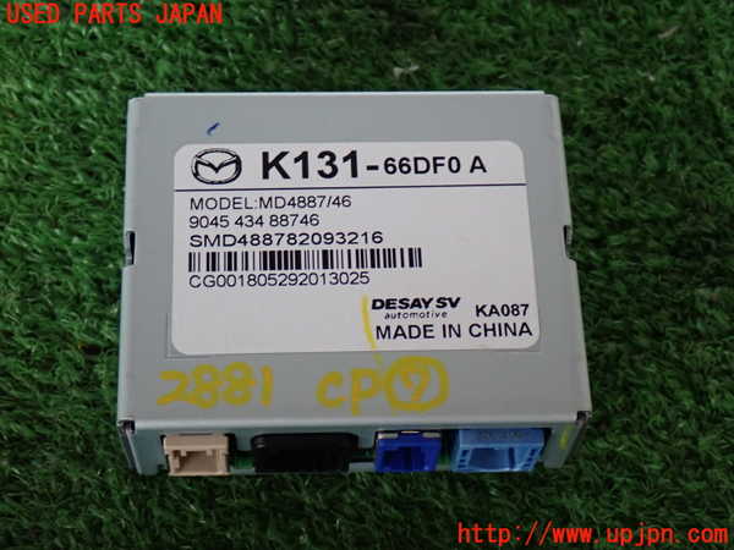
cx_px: 367
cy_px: 275
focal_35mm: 71
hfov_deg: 27.4
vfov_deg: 20.7
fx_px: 1505
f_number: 3.9
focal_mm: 12.73
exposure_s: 1/25
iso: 800
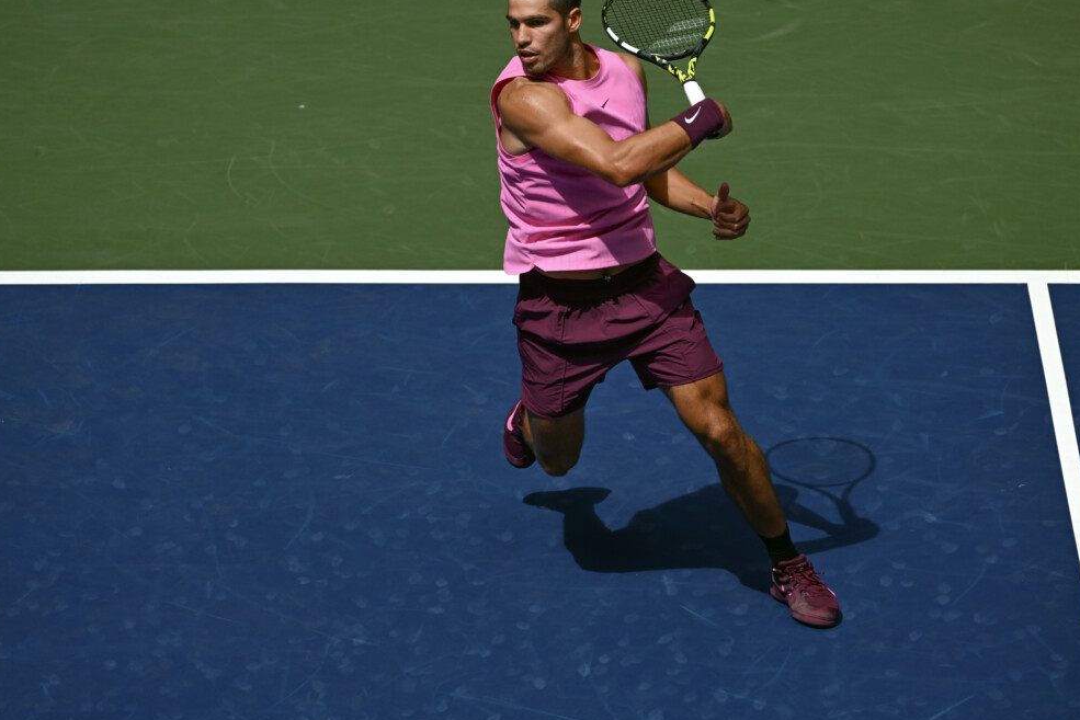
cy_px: 346
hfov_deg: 2.8
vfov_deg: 1.9
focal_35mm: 731
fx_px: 21932
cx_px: 504
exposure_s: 1/2000
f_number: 6.3
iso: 400
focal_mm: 600
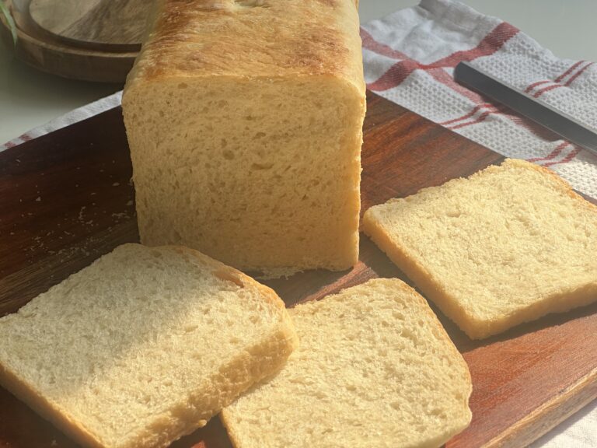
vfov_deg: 19.1
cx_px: 298
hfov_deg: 25.3
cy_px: 224
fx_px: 1328
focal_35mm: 77
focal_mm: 9
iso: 32
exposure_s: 1/157
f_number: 2.8
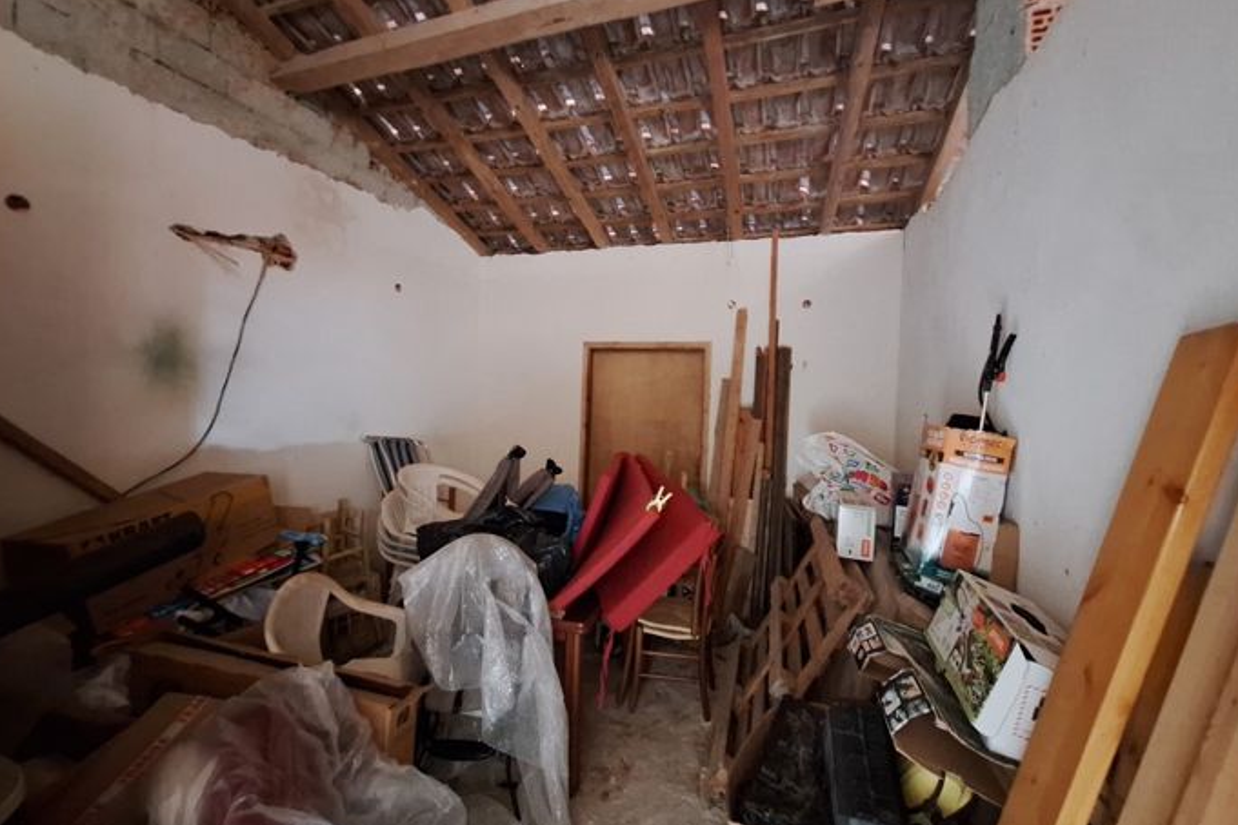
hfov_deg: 104.3
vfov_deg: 81.1
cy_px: 387
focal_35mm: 14
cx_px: 624
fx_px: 481
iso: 800
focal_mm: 1.74
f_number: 2.2
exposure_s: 1/7
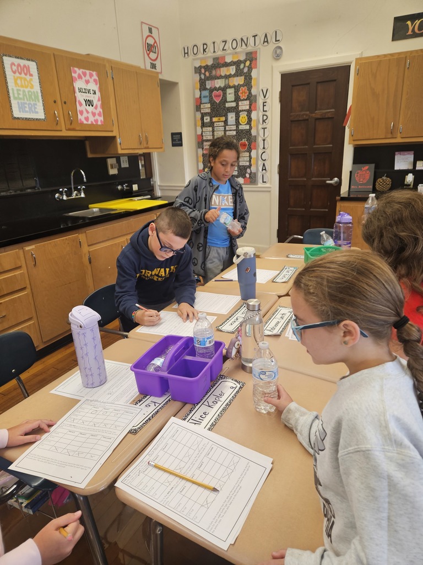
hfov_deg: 58.9
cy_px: 282
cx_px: 212
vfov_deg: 73.9
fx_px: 375
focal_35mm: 23
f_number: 1.8
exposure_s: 1/120
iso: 100
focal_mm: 5.4
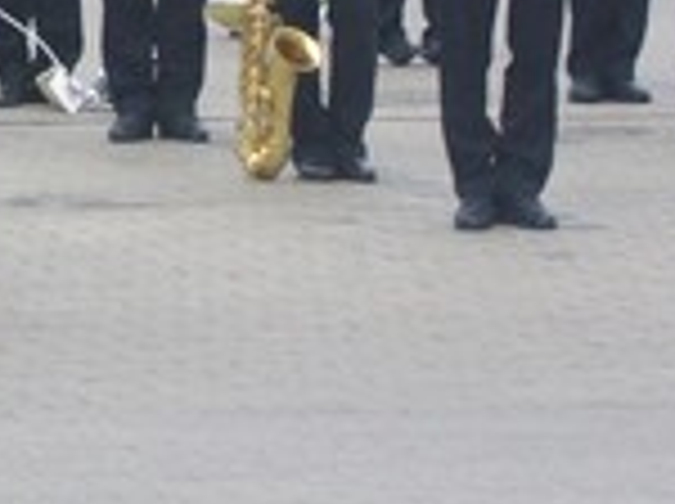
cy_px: -22
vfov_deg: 4.0
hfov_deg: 5.3
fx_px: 7242
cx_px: -202
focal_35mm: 372
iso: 64
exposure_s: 1/160
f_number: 4.3
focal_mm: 14.3
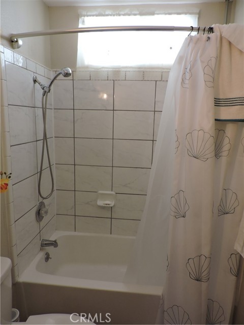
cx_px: 122
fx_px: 226
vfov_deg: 71.6
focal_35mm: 24
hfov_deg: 56.8
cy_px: 162
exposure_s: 1/30
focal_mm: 4.3
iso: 250
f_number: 3
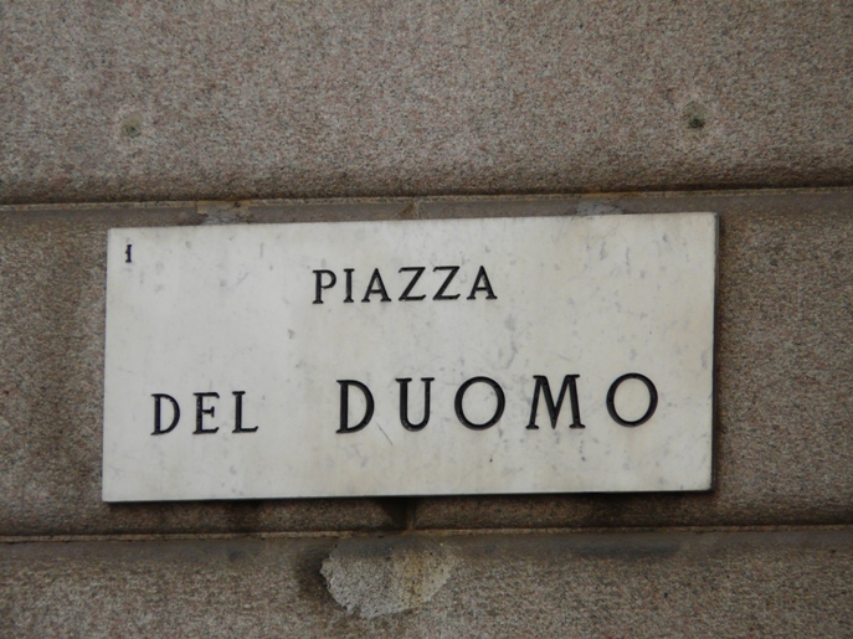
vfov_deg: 2.9
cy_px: 320
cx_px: 426
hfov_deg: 3.9
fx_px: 12417
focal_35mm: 504
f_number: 4.2
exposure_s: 1/250
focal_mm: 82.8
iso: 100
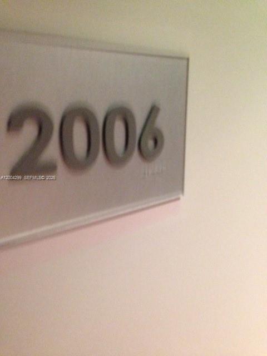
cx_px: 134
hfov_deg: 42.9
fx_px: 339
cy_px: 178
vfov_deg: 55.4
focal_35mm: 33
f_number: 2.4
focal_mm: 4.12
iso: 800
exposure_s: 1/15
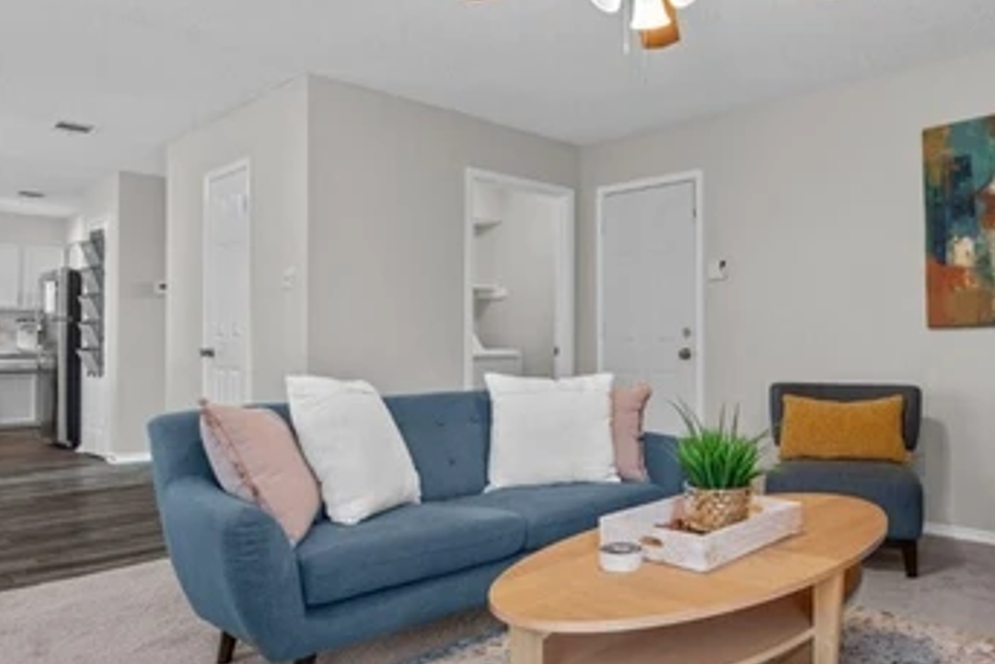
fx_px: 774
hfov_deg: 64.2
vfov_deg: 46.4
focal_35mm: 28
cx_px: 641
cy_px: 333
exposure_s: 1/8
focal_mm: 16
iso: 800
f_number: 5.6
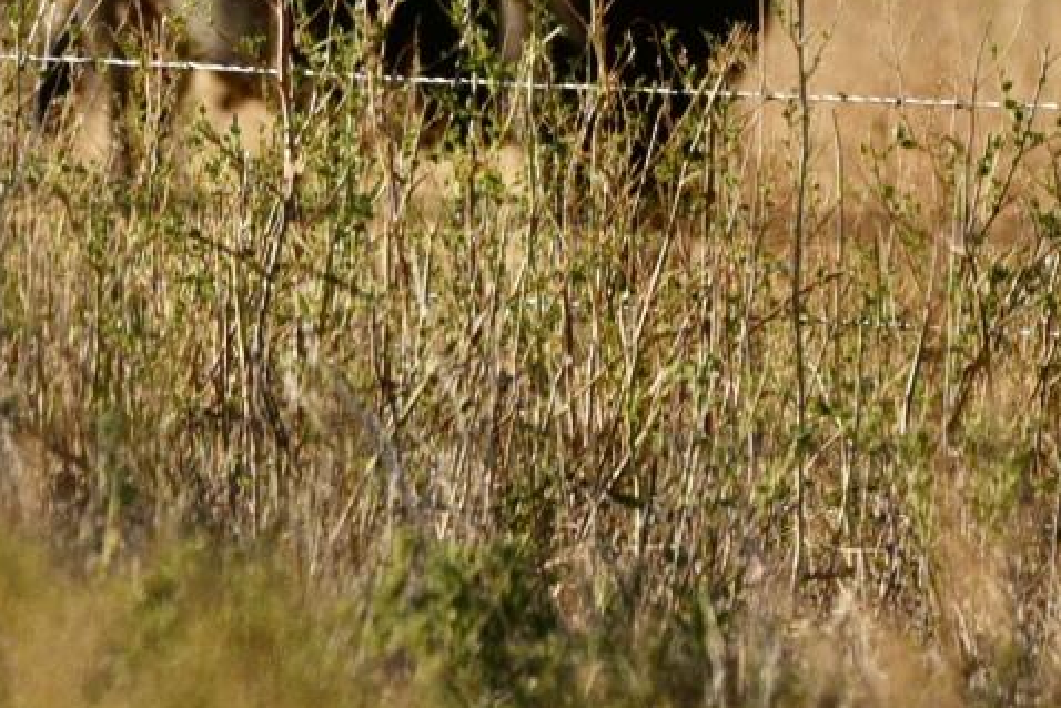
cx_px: 1891
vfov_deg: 0.6
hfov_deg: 0.9
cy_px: -257
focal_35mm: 2195
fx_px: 64707
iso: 400
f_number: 5.6
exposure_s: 1/2000
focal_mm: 350
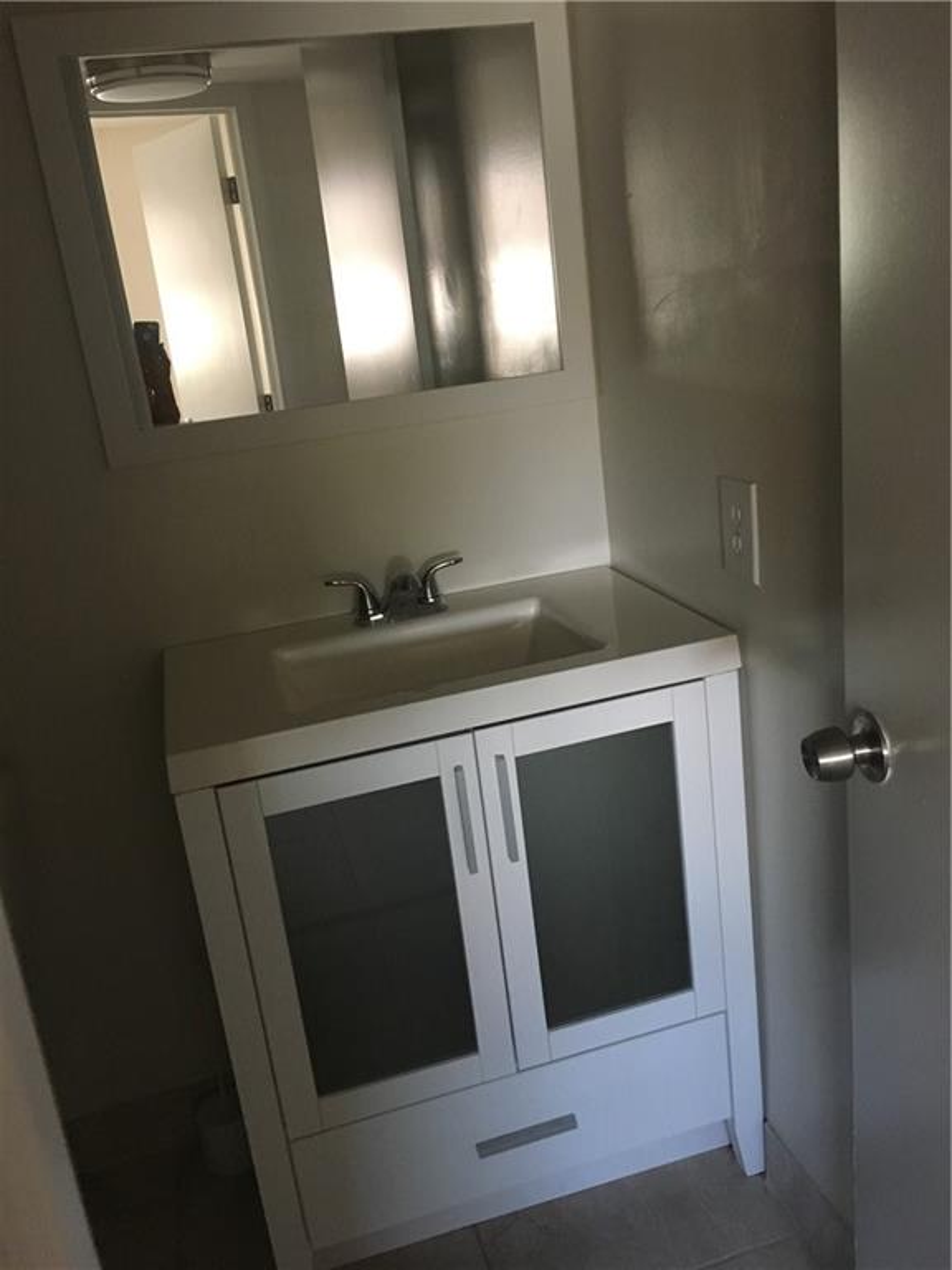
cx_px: 476
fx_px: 1063
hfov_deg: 48.2
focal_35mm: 29
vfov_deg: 61.7
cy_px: 635
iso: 200
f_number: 2.2
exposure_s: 1/30
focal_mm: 4.15
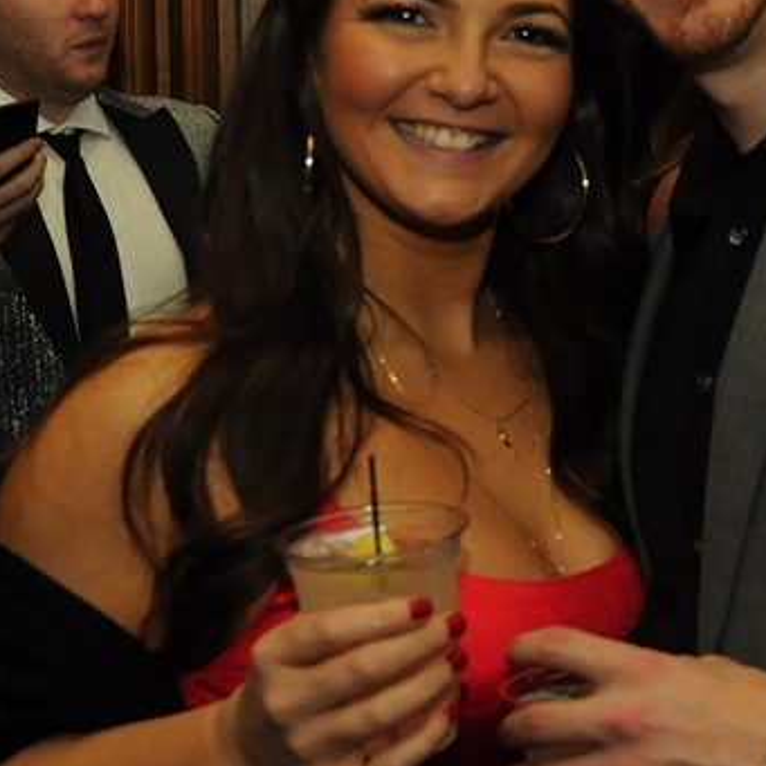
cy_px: 153
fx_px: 2428
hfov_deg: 17.6
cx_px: 721
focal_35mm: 97
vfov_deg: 17.8
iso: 800
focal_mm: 26
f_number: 5.6
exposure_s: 1/60
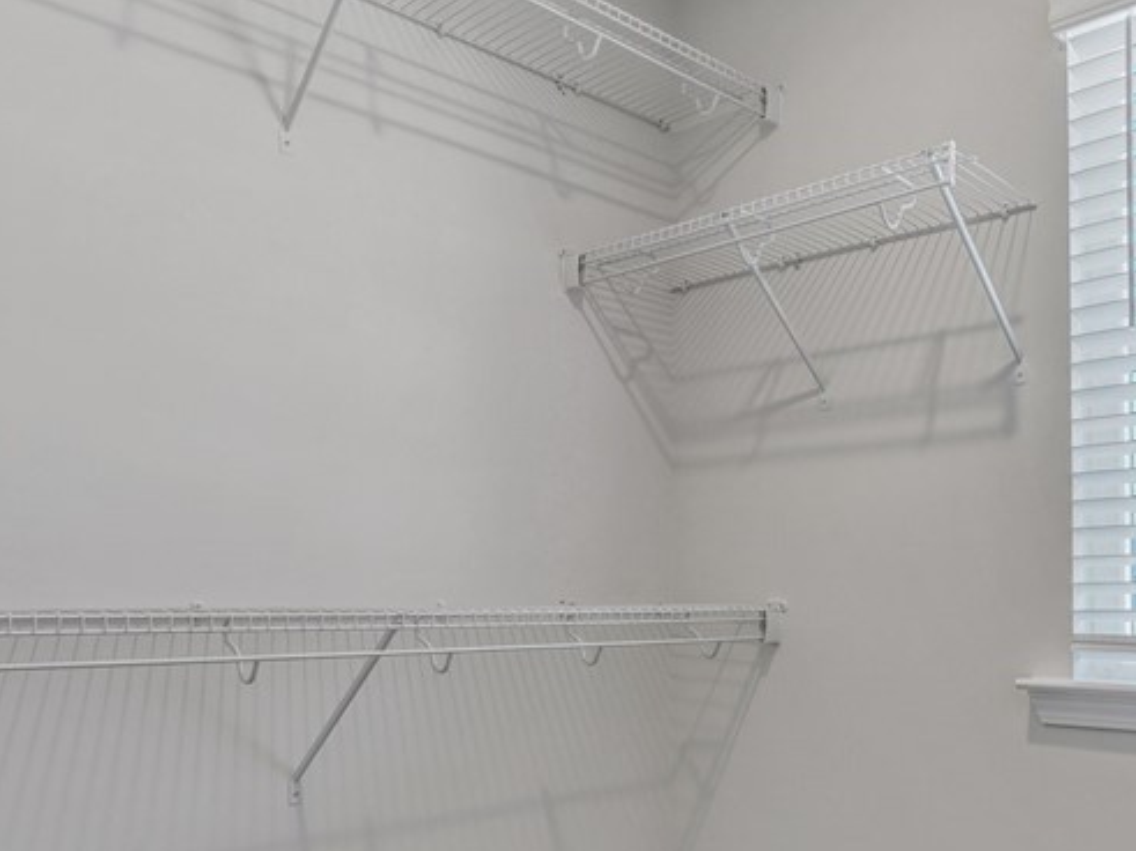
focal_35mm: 34
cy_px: 591
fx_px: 1116
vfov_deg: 41.1
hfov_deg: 52.8
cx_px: 768
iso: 100
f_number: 10
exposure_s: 1/5
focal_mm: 16
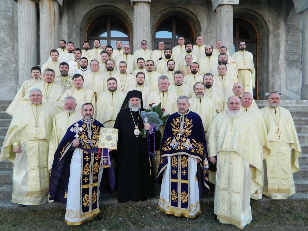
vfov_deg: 54.9
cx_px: 154
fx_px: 222
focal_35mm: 25
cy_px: 116
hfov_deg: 69.4
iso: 80
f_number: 3.1
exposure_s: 1/100
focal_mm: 4.5
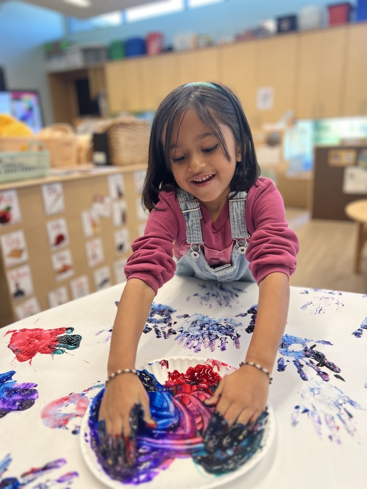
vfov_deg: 67.3
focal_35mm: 26
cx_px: 184
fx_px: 368
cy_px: 244
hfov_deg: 53.1
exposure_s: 1/60
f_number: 1.5
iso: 80
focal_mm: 5.7
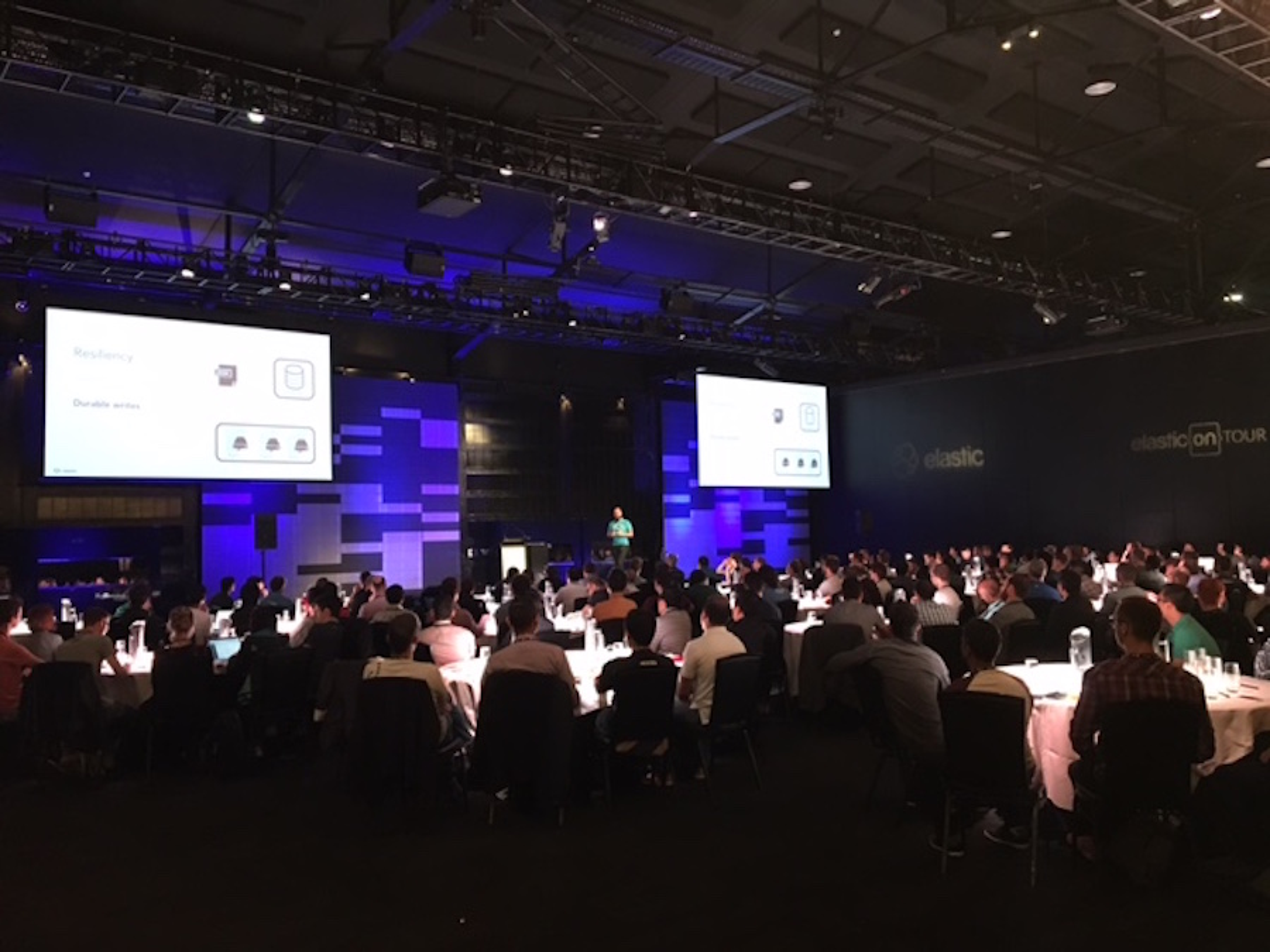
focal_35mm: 29
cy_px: 476
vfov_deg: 48.2
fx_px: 1064
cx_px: 635
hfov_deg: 61.7
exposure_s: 1/17
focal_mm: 4.15
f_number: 2.2
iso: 250
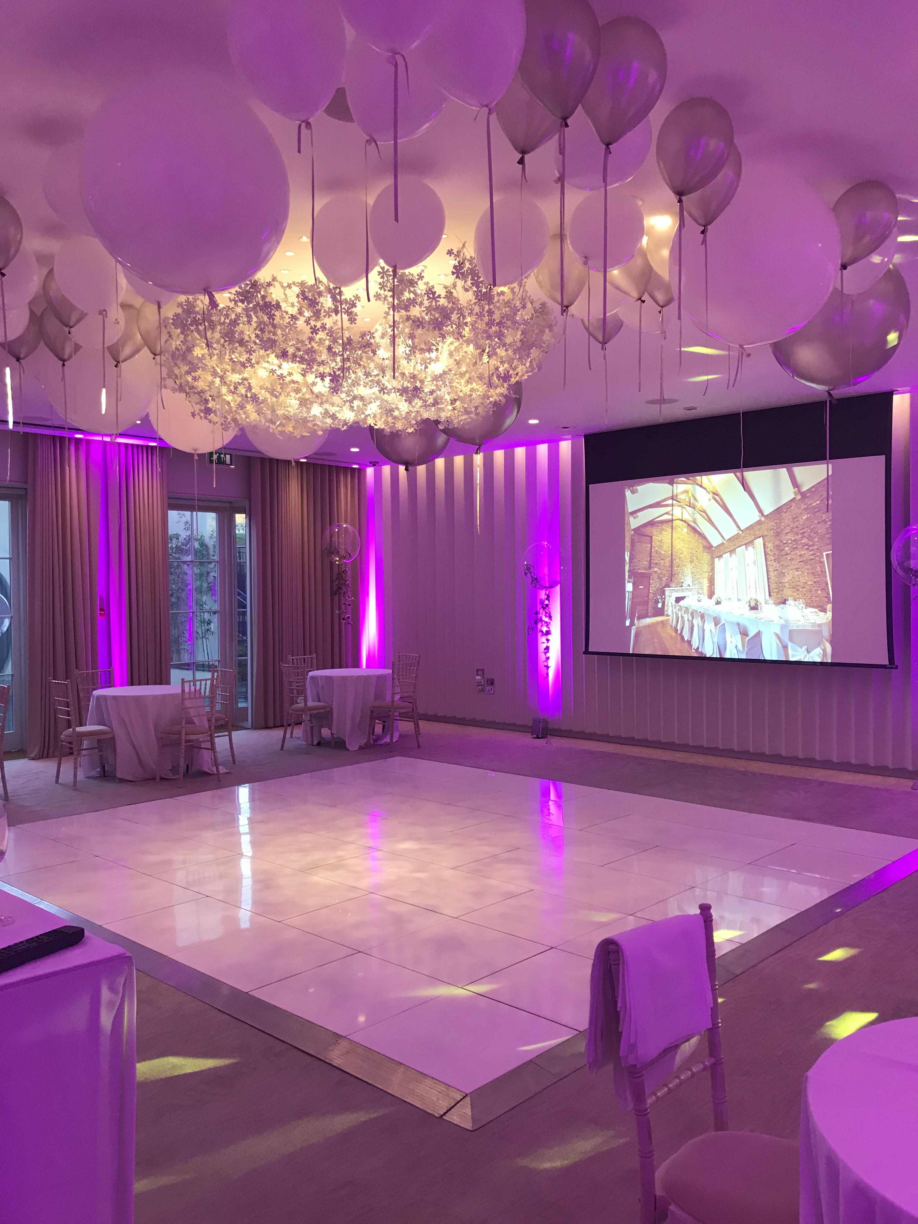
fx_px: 990
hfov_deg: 49.7
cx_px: 459
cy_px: 612
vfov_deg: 63.4
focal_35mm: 28
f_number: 1.8
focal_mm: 3.99
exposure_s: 1/33
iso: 32
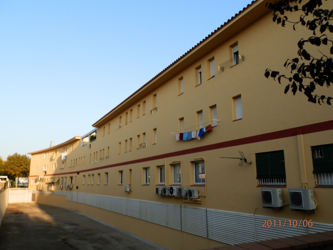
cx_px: 166
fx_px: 269
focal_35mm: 28
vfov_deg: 49.7
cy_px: 125
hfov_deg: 63.4
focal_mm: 5
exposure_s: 1/30
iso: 64
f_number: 9.3
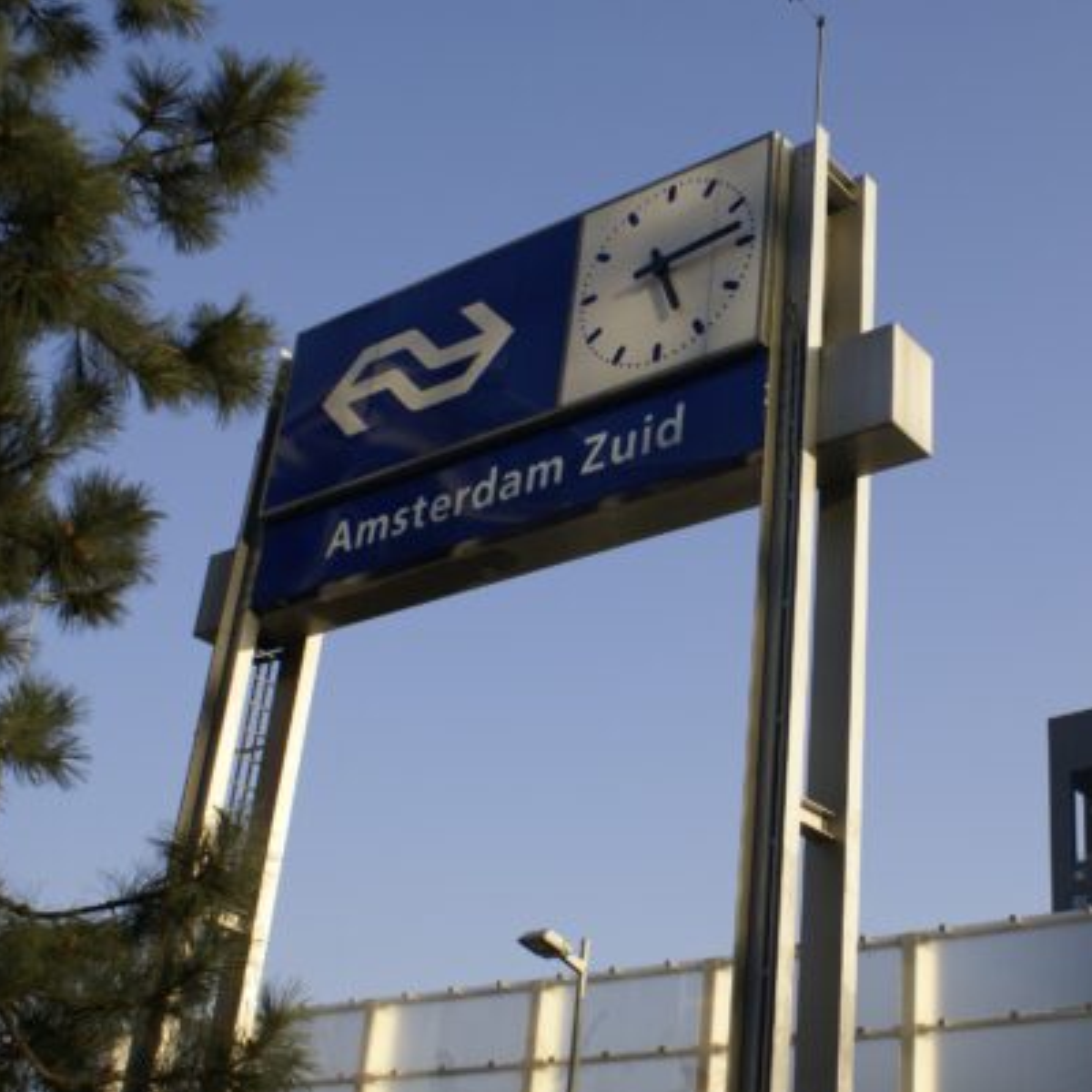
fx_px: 1642
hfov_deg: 36.0
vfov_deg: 36.8
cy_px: 546
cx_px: 805
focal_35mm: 46
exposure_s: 1/80
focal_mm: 24
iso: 100
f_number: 10
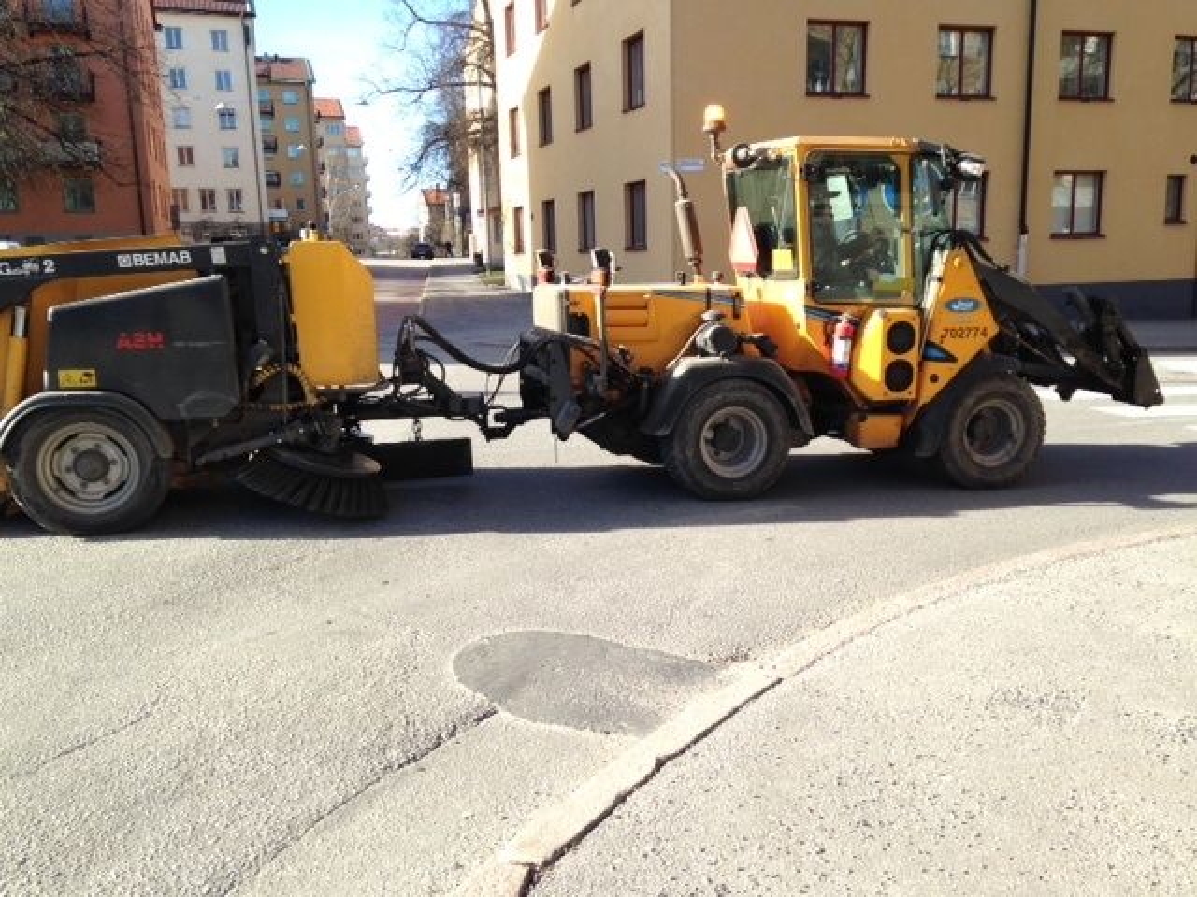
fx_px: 1141
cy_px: 448
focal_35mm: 33
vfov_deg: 42.9
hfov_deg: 55.4
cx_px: 598
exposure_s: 1/488
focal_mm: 4.12
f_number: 2.4
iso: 50
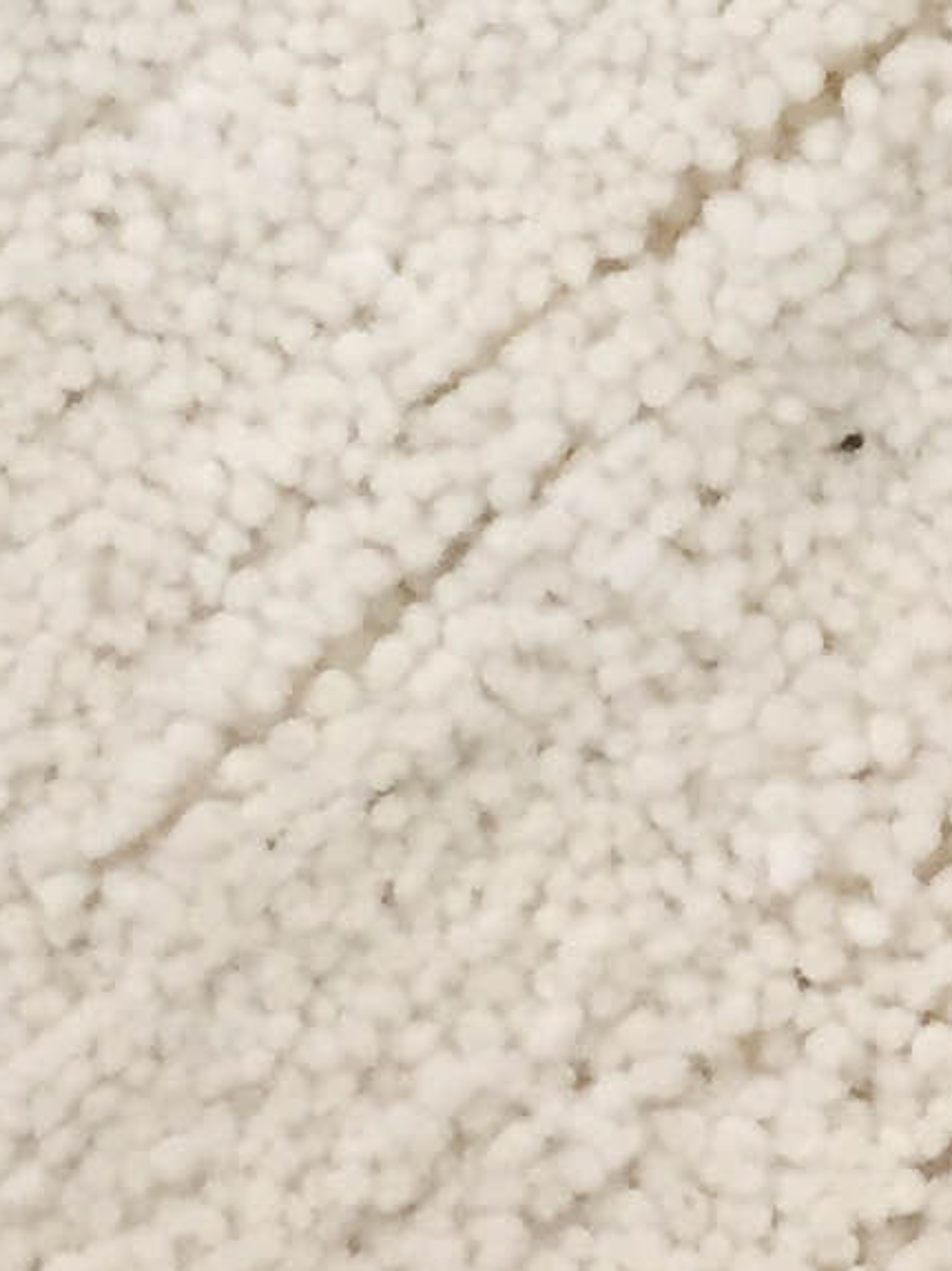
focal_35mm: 165
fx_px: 6055
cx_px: 221
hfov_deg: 9.0
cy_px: -1417
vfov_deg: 10.8
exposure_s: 1/33
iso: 160
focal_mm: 4.15
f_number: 2.2
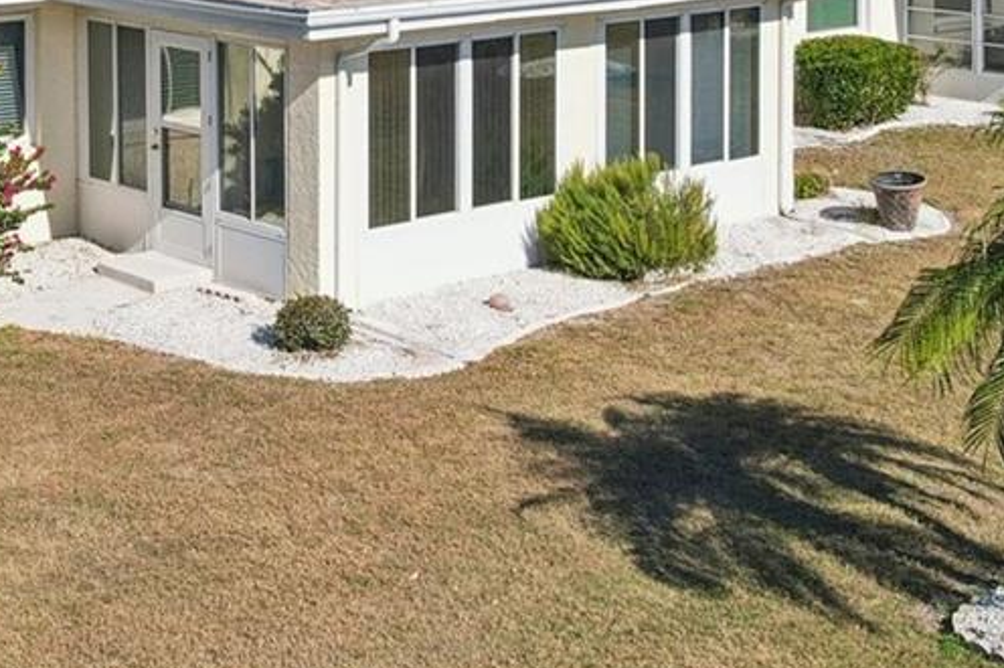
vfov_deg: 17.8
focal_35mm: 71
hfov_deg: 28.3
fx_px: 1979
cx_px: 360
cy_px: -233
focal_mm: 8.4
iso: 120
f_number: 2.8
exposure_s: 1/2500
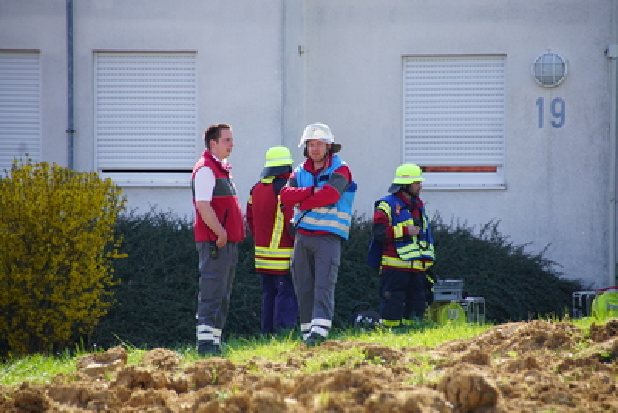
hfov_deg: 6.5
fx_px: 5409
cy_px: 206
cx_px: 309
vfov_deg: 4.4
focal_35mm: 315
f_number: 6.3
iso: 400
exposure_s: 1/400
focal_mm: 210
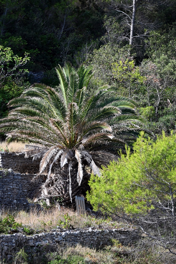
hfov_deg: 4.6
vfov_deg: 6.9
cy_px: 132
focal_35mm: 300
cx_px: 88
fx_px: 2199
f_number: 5.6
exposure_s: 1/1000
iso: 400
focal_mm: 300
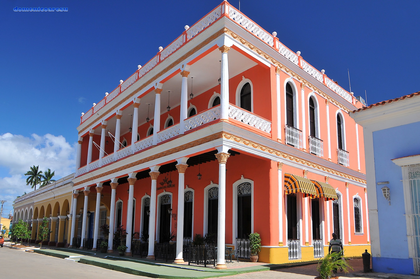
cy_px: 140
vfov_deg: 39.9
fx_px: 384
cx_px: 210
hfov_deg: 57.3
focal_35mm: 33
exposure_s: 1/250
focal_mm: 22
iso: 200
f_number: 8
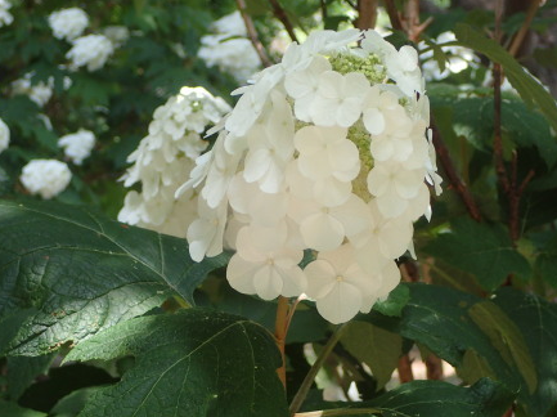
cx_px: 268
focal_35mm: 91
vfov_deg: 16.2
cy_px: 212
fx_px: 1463
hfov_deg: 21.6
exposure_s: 1/160
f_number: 4.2
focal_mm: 13.47
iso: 200
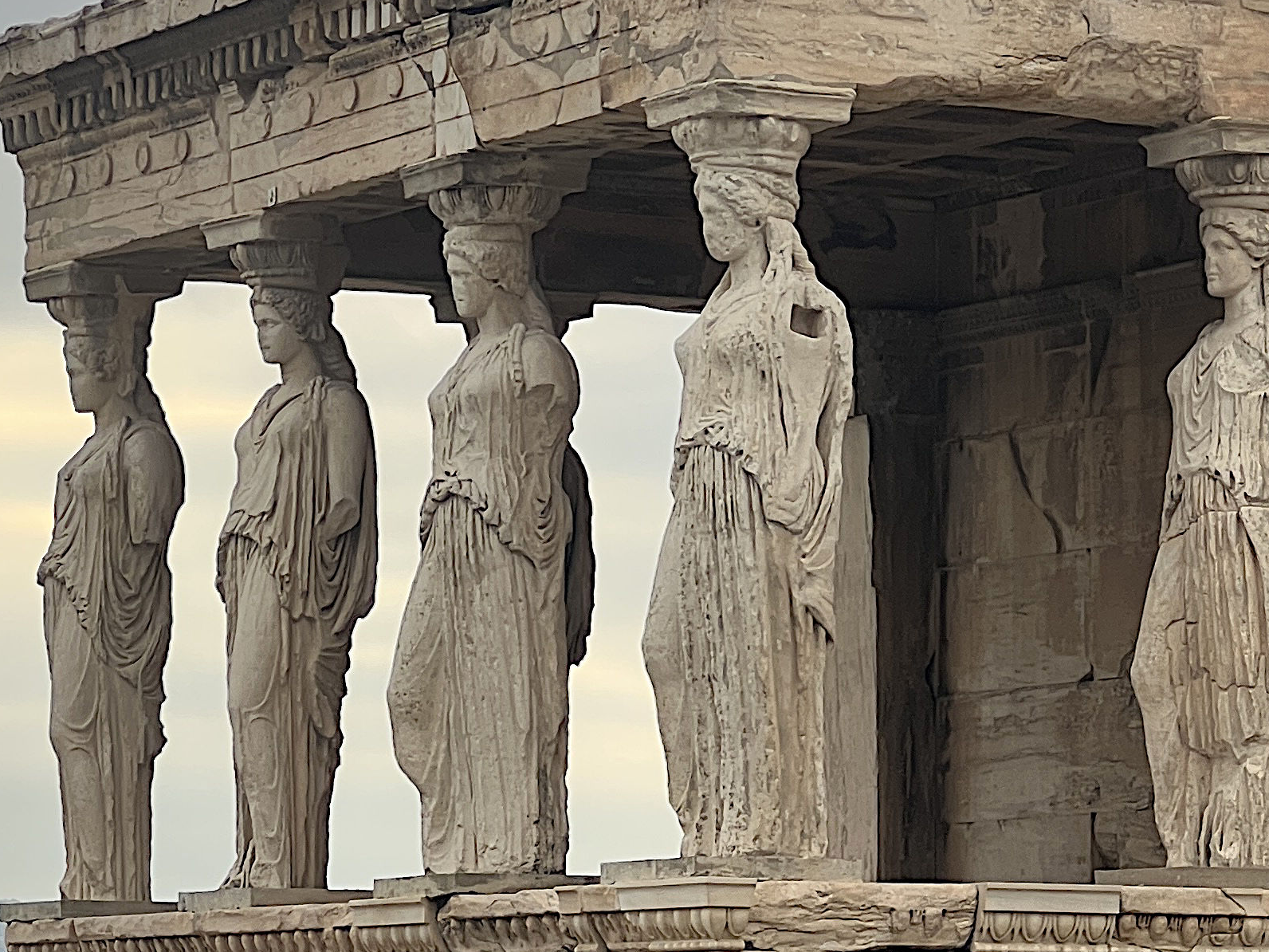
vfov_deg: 7.6
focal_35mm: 195
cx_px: 583
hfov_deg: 10.1
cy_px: 847
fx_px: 7149
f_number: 2.8
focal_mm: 9
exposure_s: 1/99
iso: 40
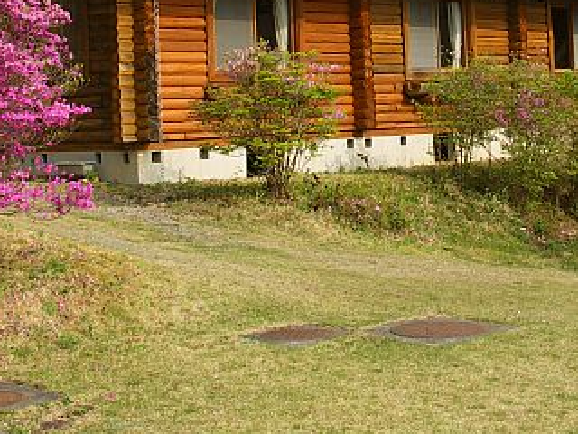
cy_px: 60
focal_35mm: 66
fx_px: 1102
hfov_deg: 29.1
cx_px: 405
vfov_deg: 21.8
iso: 50
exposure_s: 1/200
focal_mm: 8.5
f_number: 5
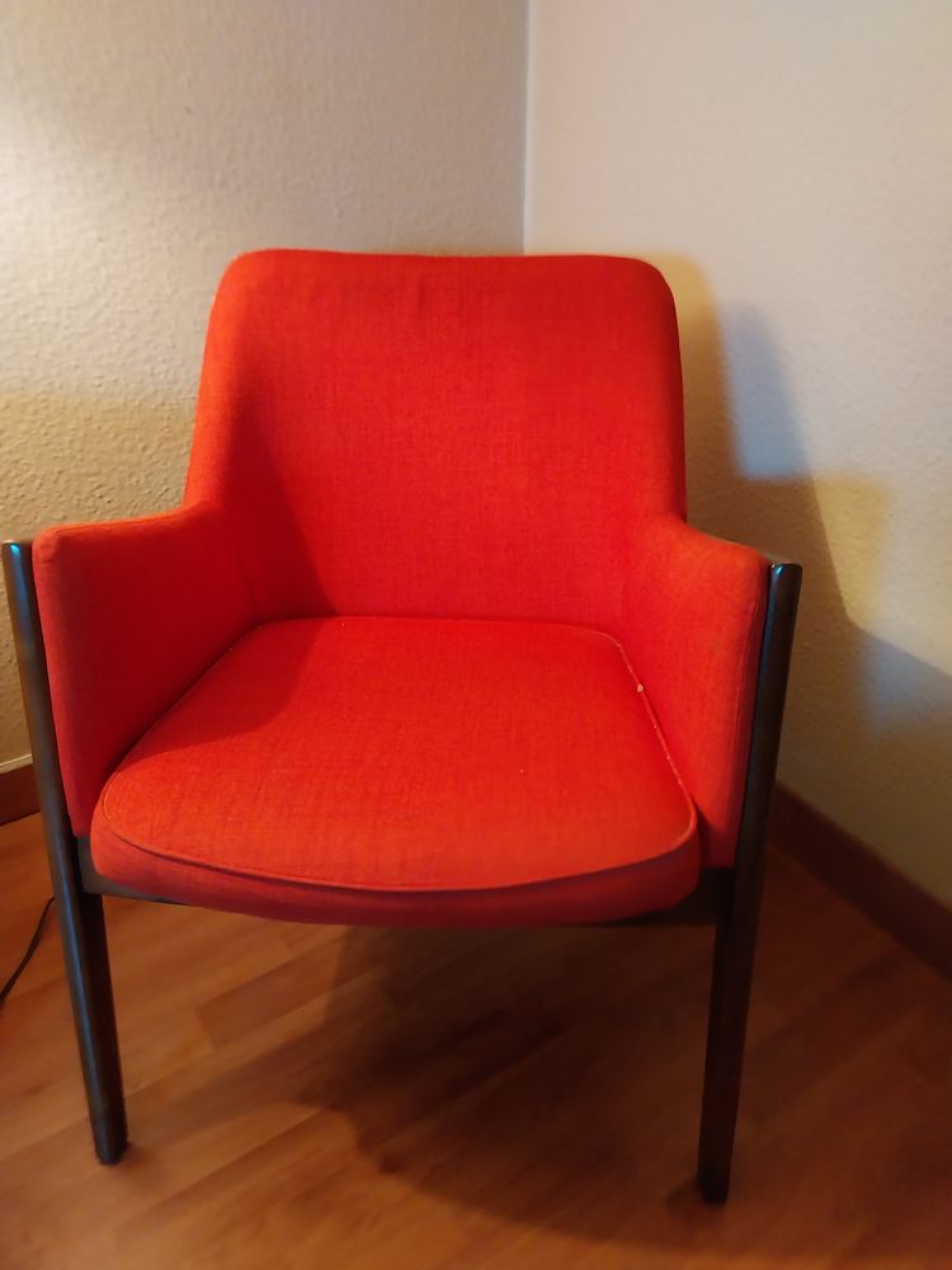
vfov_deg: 67.3
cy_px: 635
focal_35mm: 26
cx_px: 476
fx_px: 953
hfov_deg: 53.1
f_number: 1.8
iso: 400
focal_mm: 4
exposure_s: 1/25
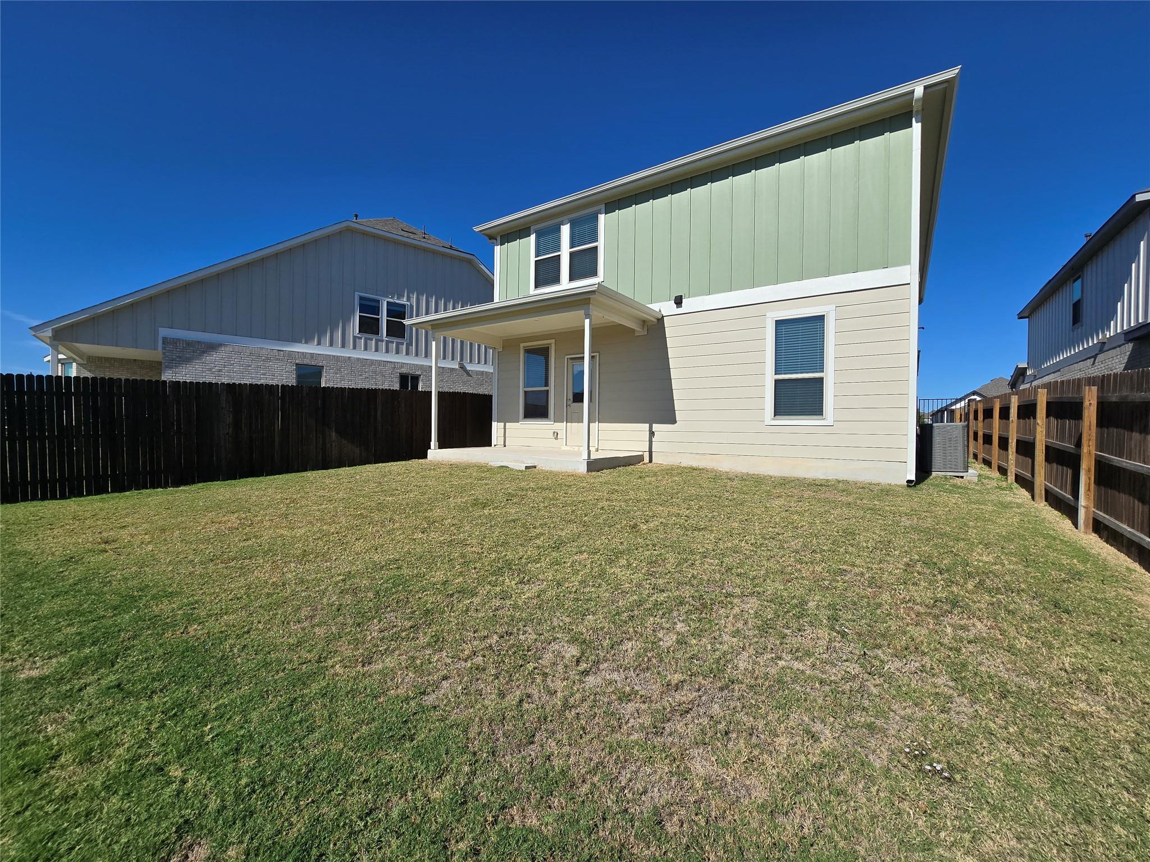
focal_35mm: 13
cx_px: 575
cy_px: 431
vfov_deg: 89.9
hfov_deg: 106.2
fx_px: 432
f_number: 2.2
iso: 50
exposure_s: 1/3628
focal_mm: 2.2
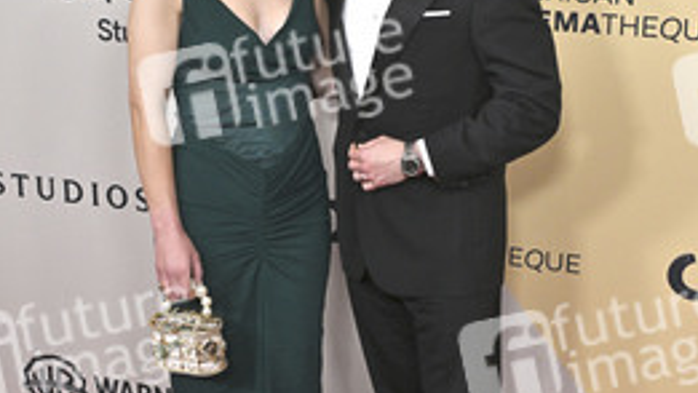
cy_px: 217
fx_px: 1129
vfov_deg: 19.7
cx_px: 353
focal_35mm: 61
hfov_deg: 34.3
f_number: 6.3
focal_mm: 38
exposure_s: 1/320
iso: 2000
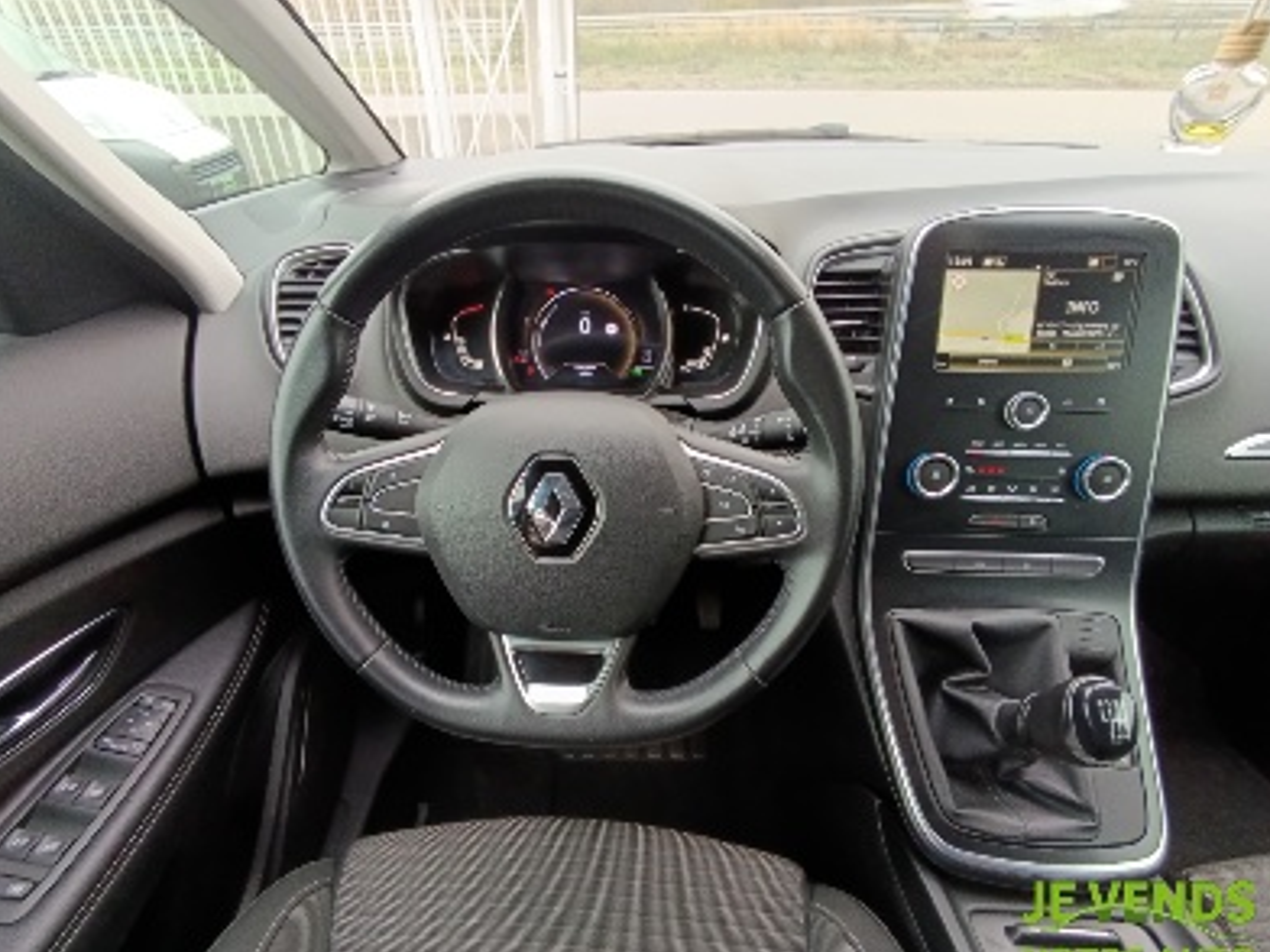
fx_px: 624
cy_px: 499
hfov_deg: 90.9
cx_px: 599
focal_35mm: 17
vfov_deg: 74.7
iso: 160
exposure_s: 1/50
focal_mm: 1.65
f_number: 2.2
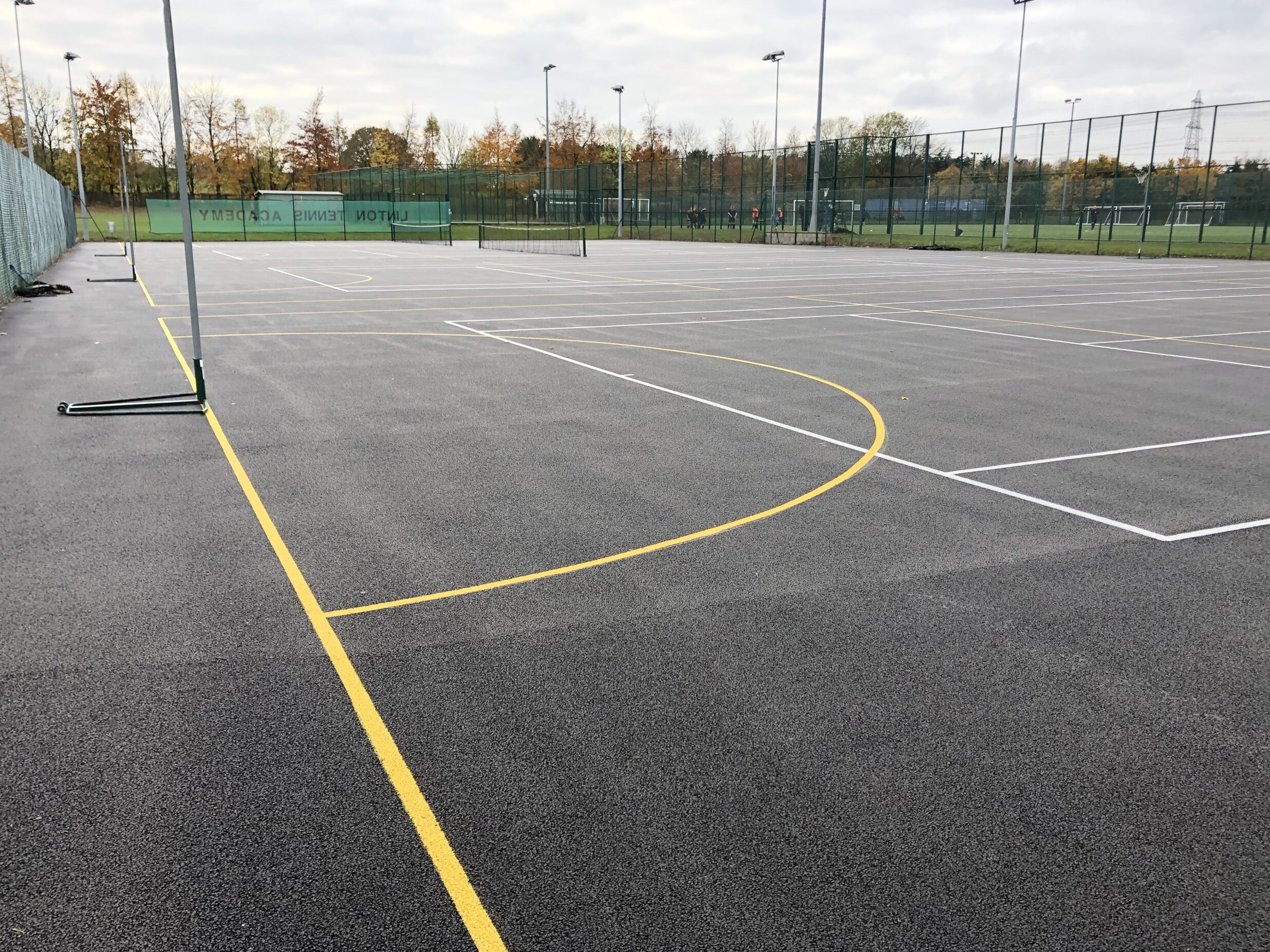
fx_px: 1064
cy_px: 478
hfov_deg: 61.7
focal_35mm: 29
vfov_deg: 48.2
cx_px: 641
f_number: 1.8
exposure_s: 1/277
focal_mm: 3.99
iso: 20
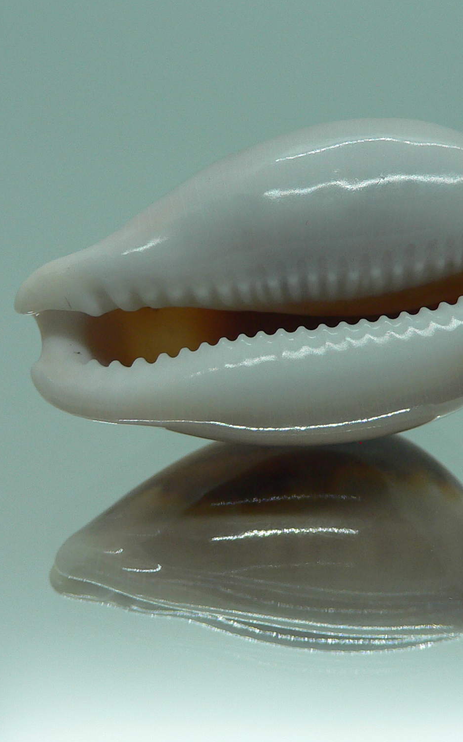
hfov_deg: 25.7
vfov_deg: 40.3
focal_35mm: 50
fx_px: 1009
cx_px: 305
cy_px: 369
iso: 80
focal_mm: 4.6
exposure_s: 1/80
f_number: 2.8
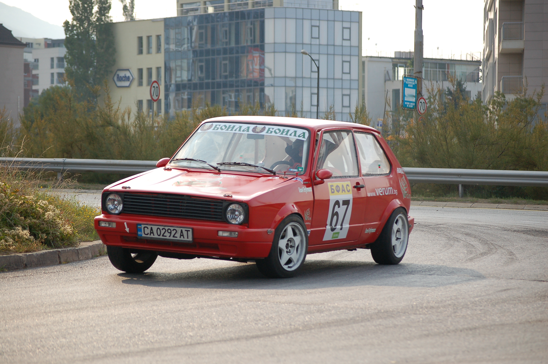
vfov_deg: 9.9
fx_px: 2099
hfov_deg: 14.9
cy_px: 182
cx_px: 274
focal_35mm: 138
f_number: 4.5
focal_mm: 92
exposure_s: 1/1000
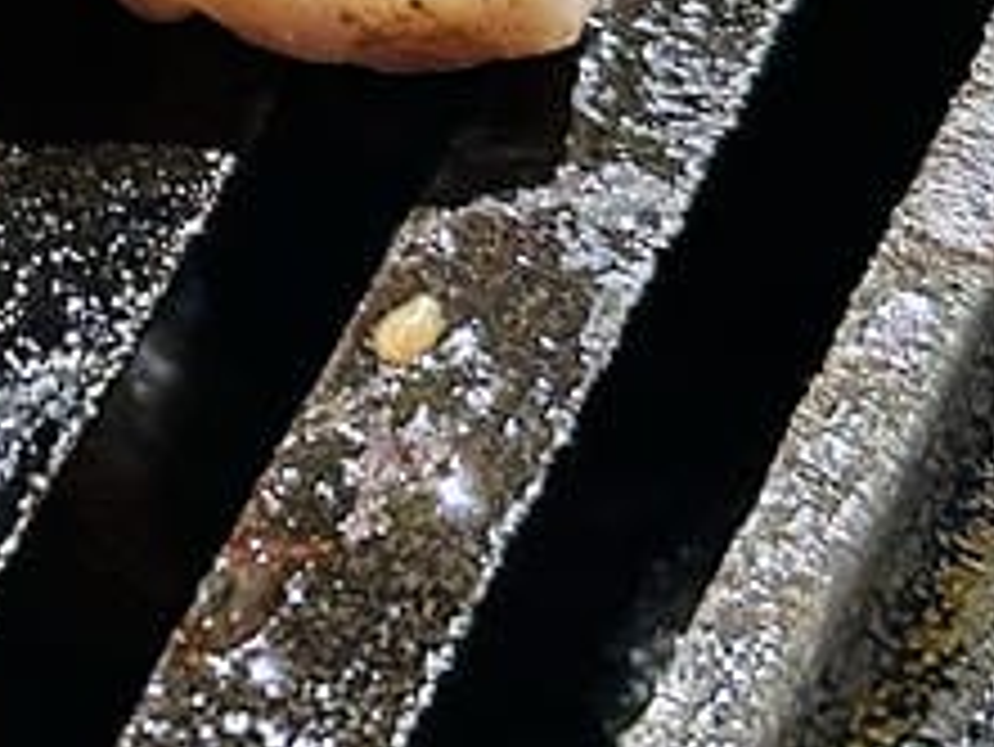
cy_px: -752
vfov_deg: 5.6
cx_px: -1183
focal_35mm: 261
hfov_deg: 7.2
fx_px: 7499
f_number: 1.78
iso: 125
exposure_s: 1/60
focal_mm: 6.86
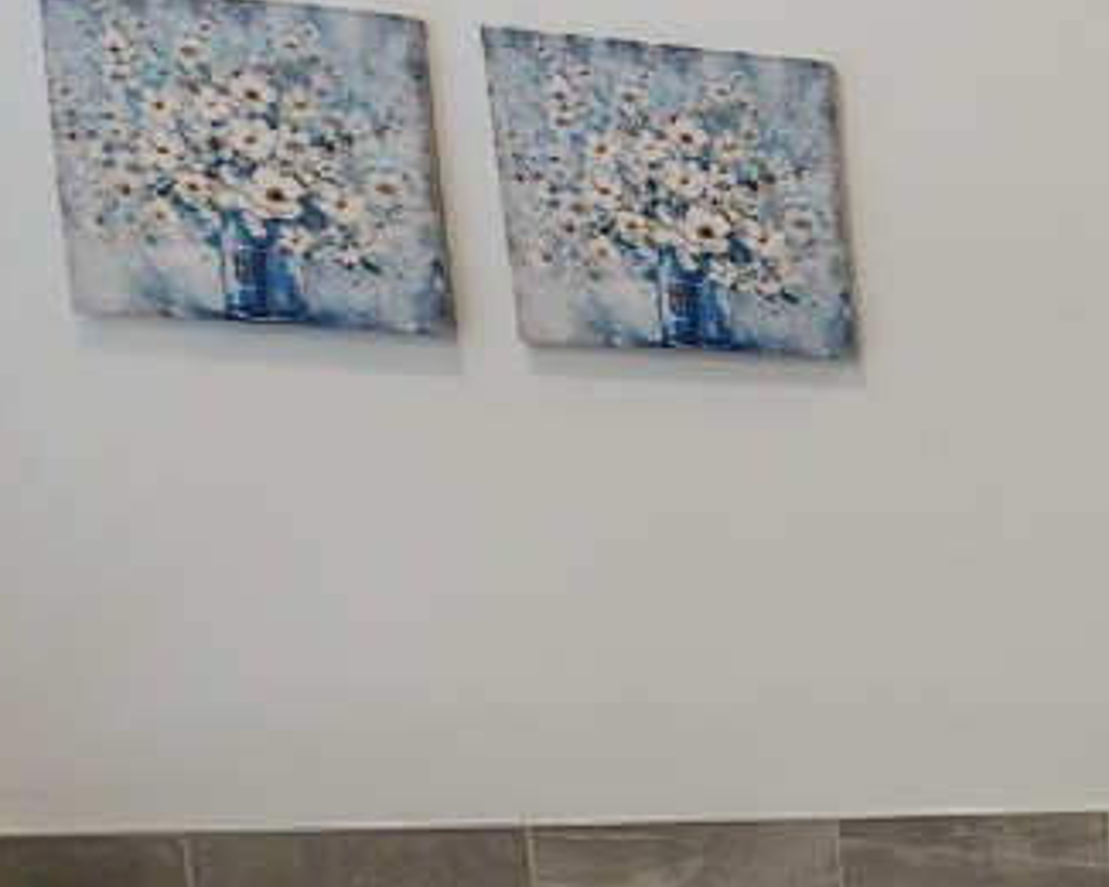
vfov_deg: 36.2
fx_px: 1313
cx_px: 1686
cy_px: 703
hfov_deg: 28.4
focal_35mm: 40
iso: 100
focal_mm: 2.2
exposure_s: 1/60
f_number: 2.2
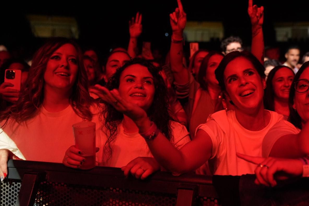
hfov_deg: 37.9
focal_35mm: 52
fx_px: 446
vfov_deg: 26.0
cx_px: 194
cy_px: 91
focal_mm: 38
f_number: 2.8
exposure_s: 1/800
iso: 3200
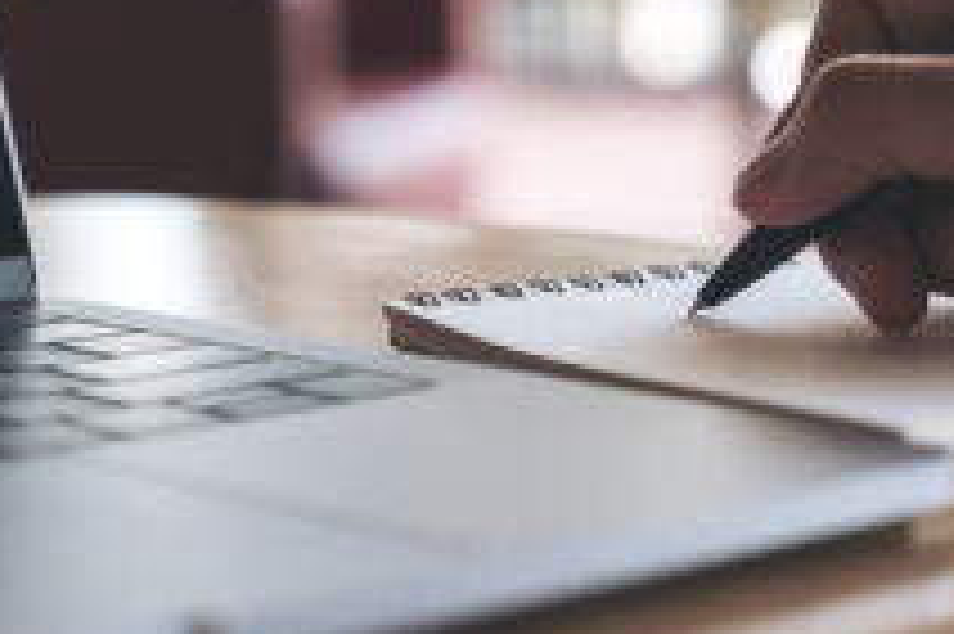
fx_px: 3363
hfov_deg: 16.1
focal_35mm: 127
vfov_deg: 10.8
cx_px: 706
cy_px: 175
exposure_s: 1/110
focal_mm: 42.7
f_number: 2.8
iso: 200
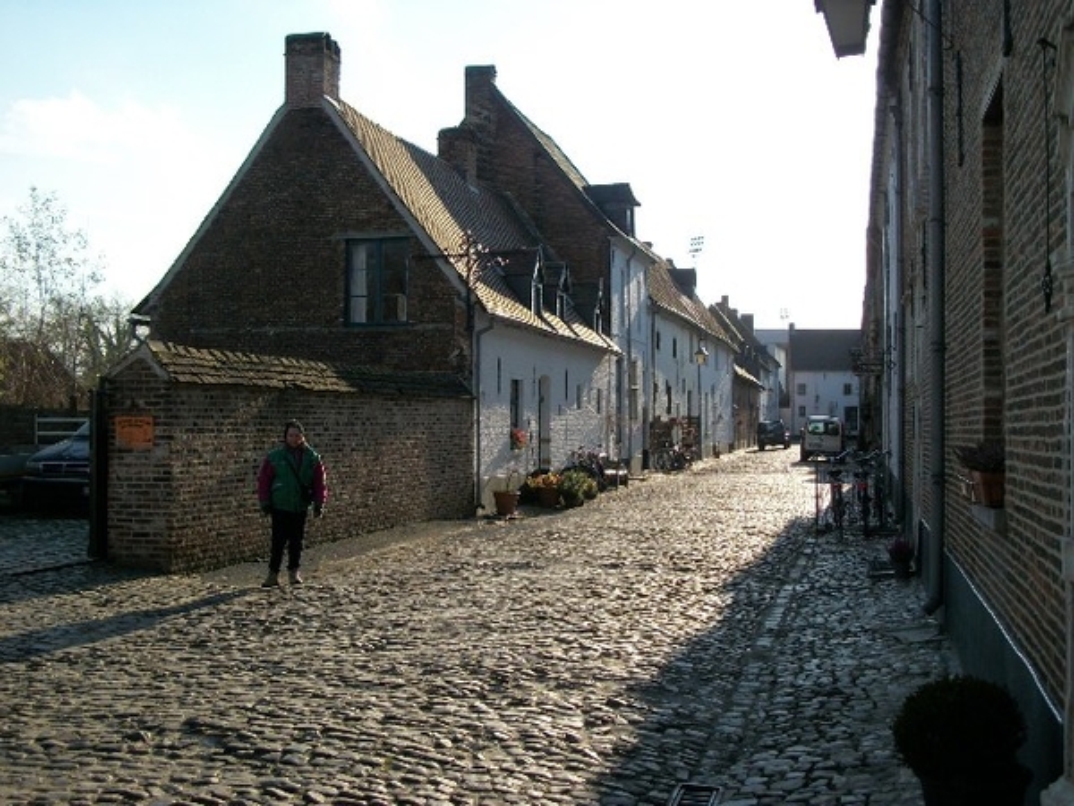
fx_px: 1241
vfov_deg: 36.0
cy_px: 403
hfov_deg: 46.8
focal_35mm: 40
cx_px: 537
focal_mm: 7.1
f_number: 3.2
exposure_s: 1/800
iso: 80
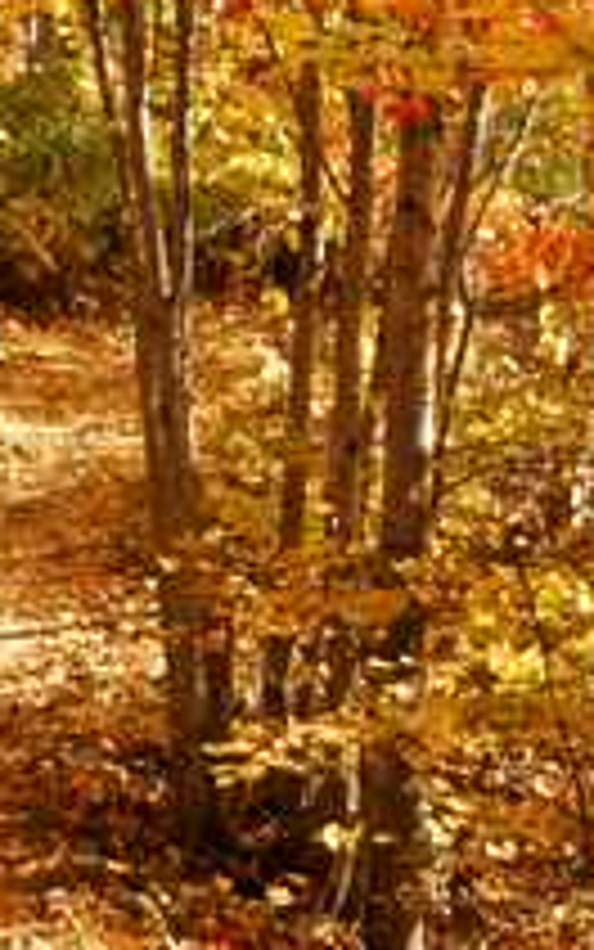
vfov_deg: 6.0
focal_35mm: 347
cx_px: 324
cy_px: 1094
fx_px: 8982
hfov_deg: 3.8
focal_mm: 40
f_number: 11
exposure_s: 1/60
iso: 200
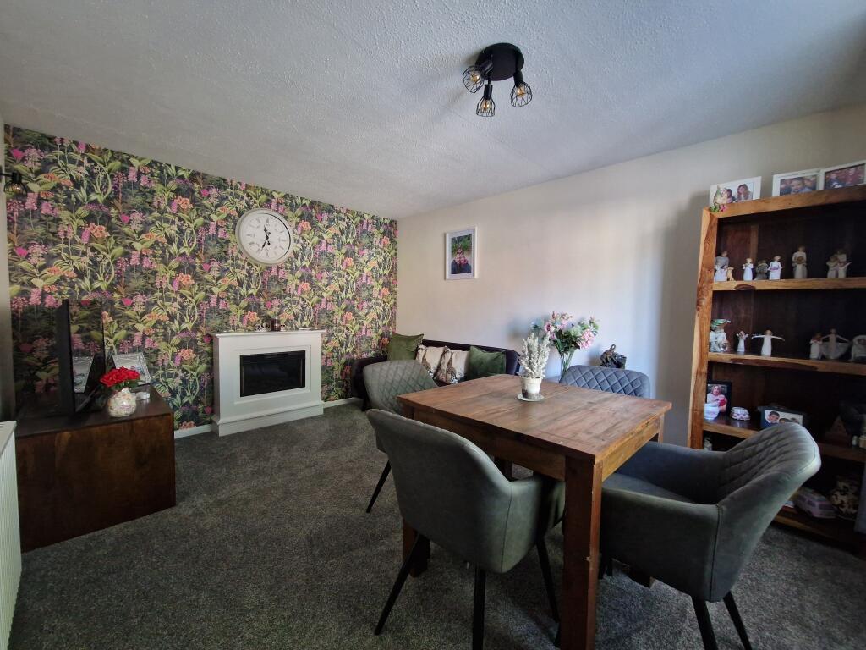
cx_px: 433
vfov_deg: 89.9
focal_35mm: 13
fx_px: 325
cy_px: 325
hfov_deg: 106.2
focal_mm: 2.2
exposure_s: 1/33
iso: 500
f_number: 2.2
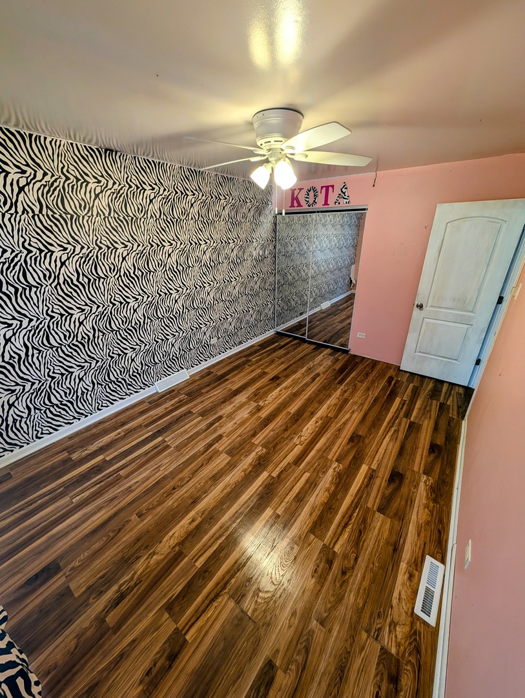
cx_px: 262
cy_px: 349
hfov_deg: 94.6
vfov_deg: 110.5
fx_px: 242
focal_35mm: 12
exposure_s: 1/40
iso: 55
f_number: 1.7
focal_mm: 2.02
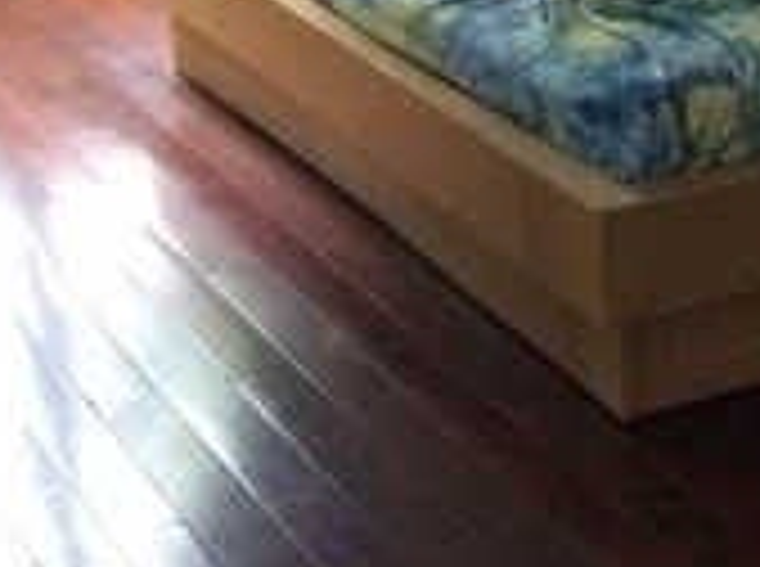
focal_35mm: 121
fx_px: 2651
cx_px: 729
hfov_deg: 16.0
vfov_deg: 11.5
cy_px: -360
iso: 250
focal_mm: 3.3
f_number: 2.4
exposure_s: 1/17
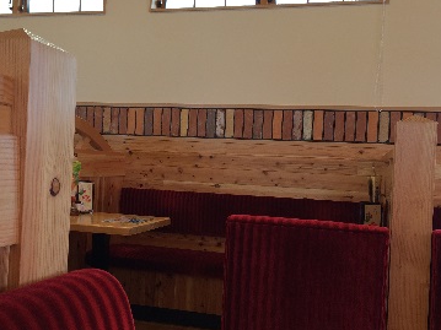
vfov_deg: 35.1
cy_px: 171
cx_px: 220
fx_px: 522
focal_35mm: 41
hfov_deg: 45.8
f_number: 2.2
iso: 40
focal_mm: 4.12
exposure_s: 1/40
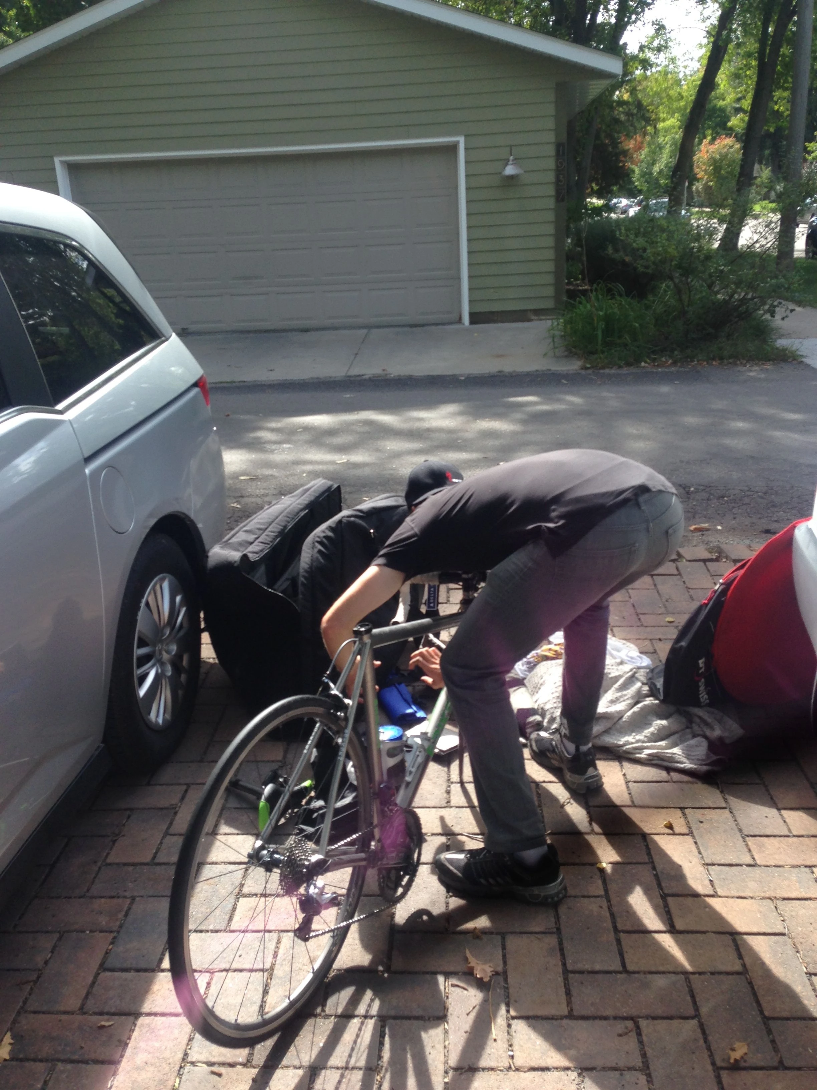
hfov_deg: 42.9
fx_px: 1038
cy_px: 545
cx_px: 408
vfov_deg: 55.4
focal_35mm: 33
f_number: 2.4
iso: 50
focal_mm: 4.12
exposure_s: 1/361
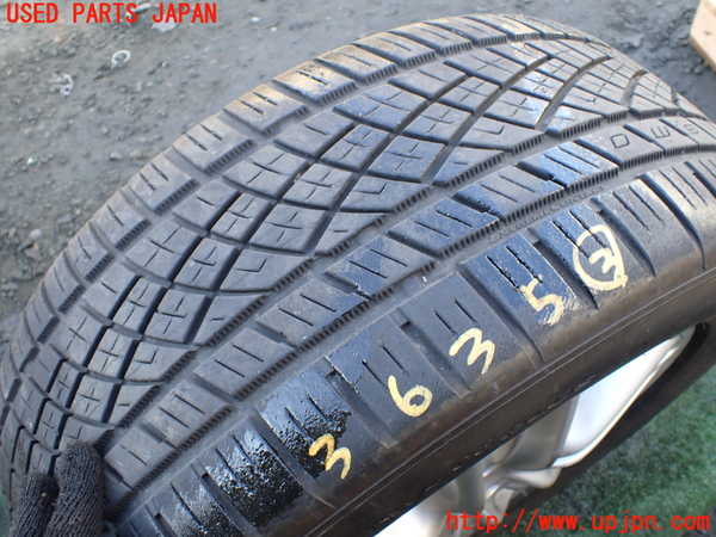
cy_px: 268
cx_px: 358
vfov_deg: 46.8
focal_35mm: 30
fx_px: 621
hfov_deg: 60.0
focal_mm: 5.4
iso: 160
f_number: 2.3
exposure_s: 1/125
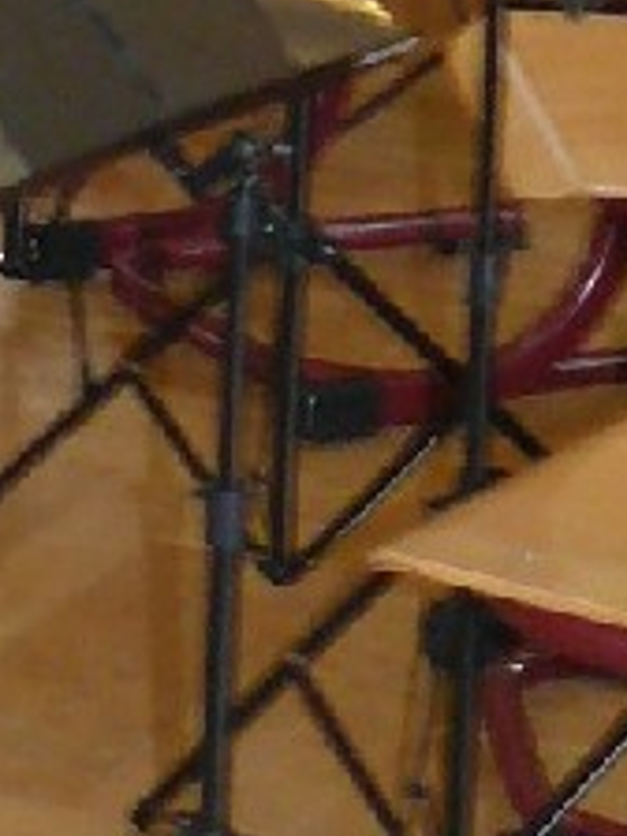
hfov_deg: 4.4
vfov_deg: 5.9
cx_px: 1456
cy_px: 0
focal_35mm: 335
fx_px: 8090
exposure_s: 1/30
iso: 200
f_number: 2.8
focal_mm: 8.9
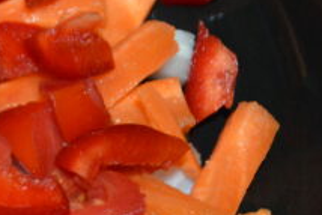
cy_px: 65
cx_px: -164
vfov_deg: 8.7
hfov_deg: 12.4
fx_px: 1405
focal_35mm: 157
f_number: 4.8
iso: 1800
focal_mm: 32
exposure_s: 1/60
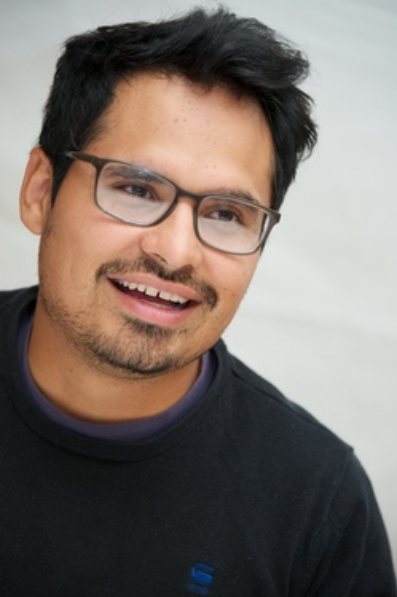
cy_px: 307
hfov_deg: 6.1
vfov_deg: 9.2
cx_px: 198
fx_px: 3715
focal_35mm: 224
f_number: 5.6
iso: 1000
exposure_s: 1/60
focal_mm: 210
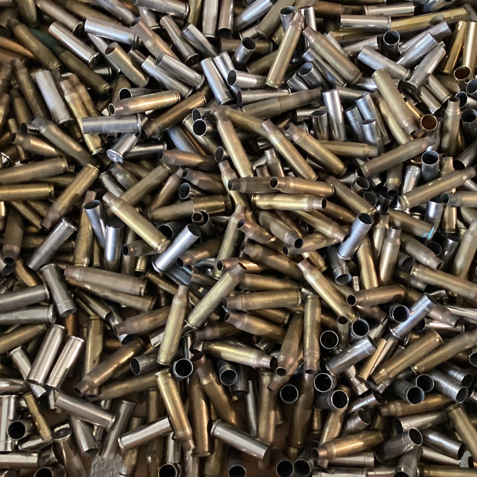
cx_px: 260
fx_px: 624
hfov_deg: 41.8
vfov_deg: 41.9
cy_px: 238
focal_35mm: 40
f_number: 2.4
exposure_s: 1/30
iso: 640
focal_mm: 3.3
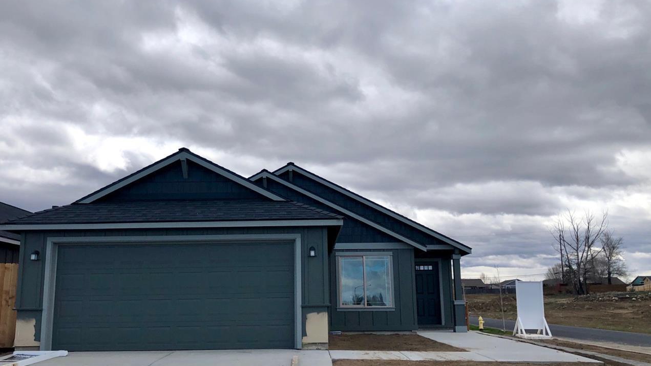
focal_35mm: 36
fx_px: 621
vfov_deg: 32.8
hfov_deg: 55.2
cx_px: 294
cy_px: 192
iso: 25
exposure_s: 1/2825
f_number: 1.8
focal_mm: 3.99
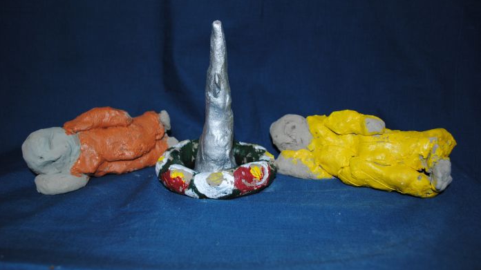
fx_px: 485
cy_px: 125
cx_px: 240
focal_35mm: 38
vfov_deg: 31.2
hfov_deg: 52.8
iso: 200
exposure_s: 1/60
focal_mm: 24
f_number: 4
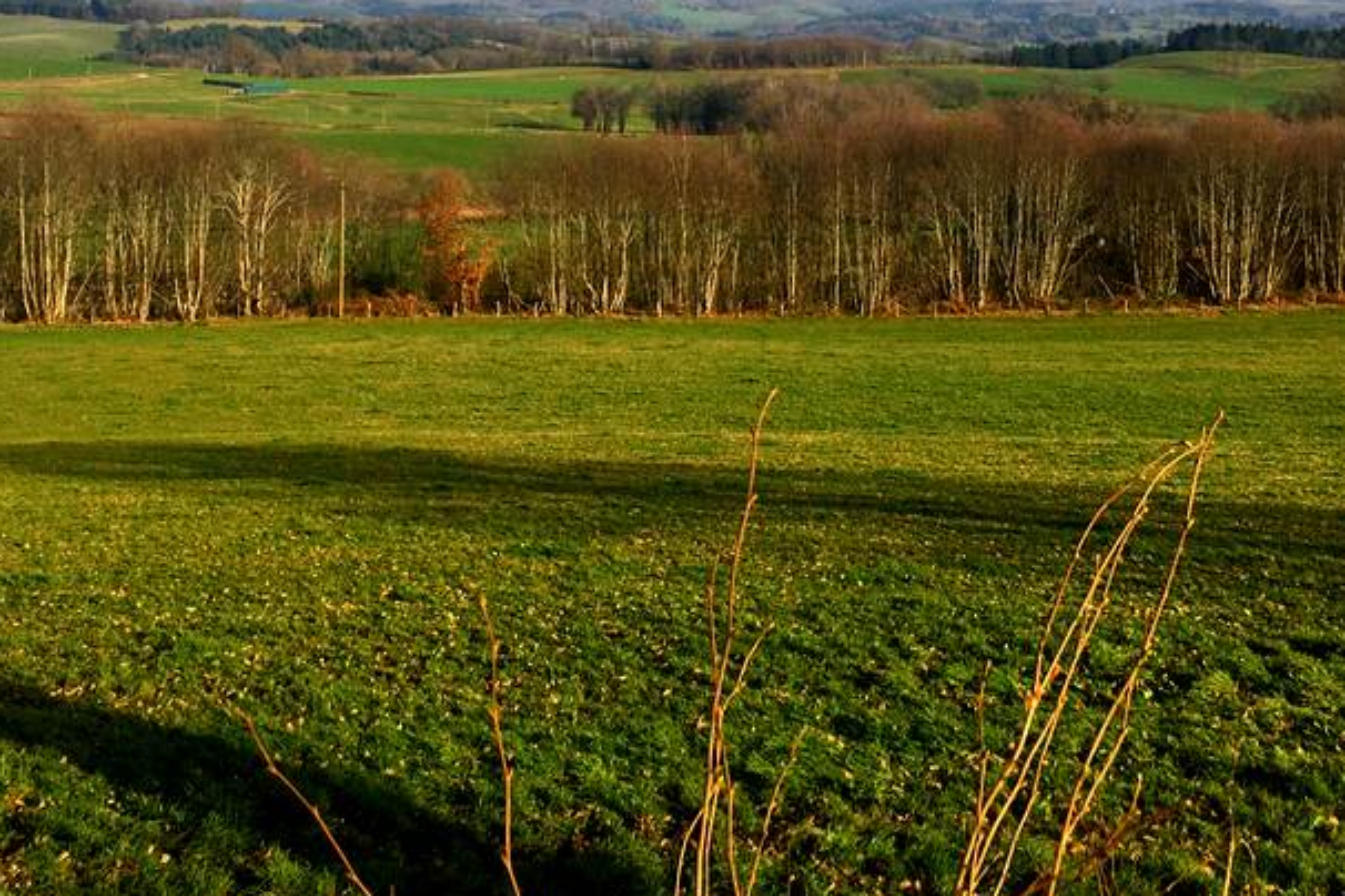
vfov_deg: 24.5
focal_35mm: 53
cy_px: 31
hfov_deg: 37.5
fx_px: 1980
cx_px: 744
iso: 25
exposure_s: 1/1099
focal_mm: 4.15
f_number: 2.2
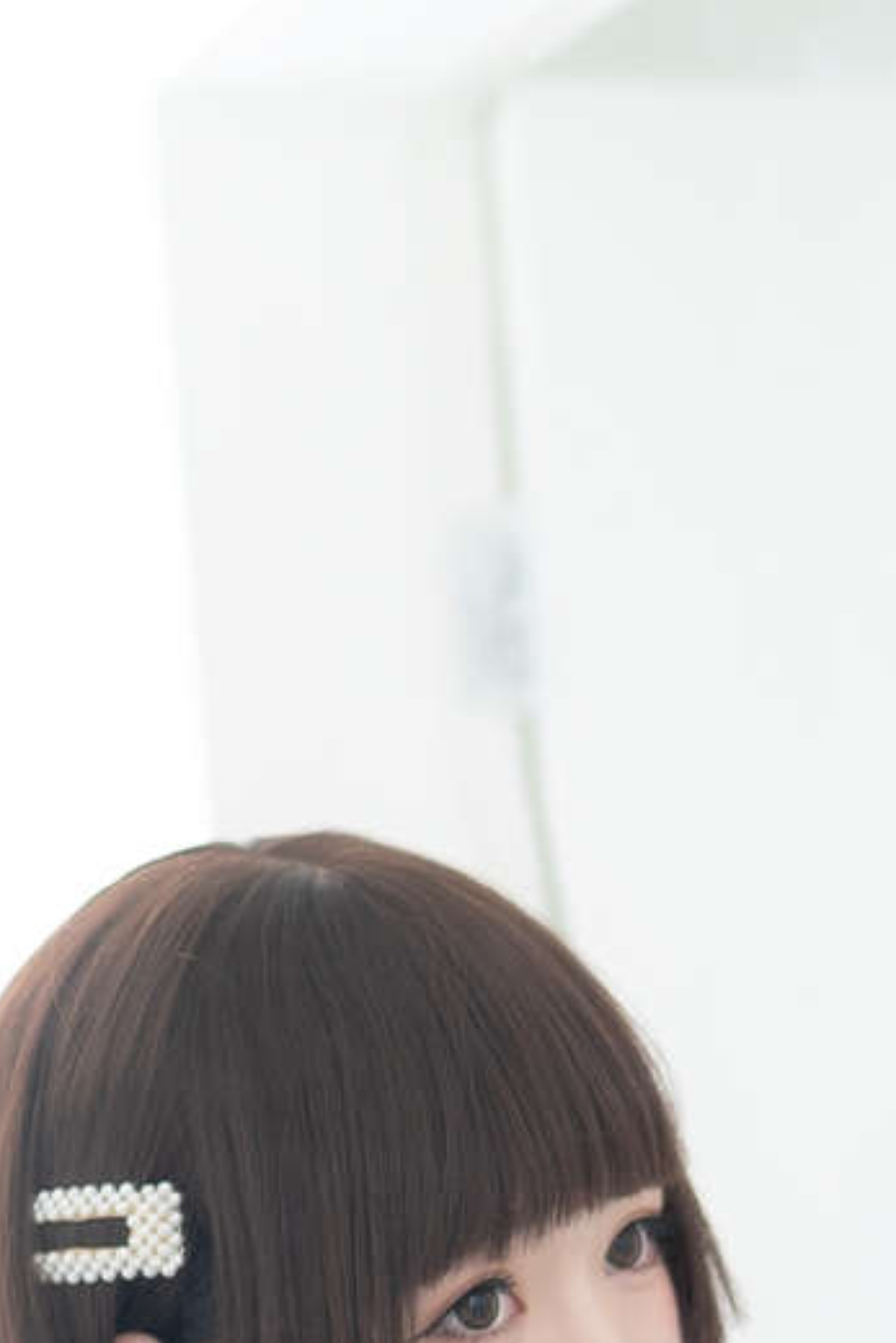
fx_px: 4514
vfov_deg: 16.0
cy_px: 1798
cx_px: 591
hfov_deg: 11.3
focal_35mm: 121
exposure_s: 1/60
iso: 500
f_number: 2
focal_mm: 35
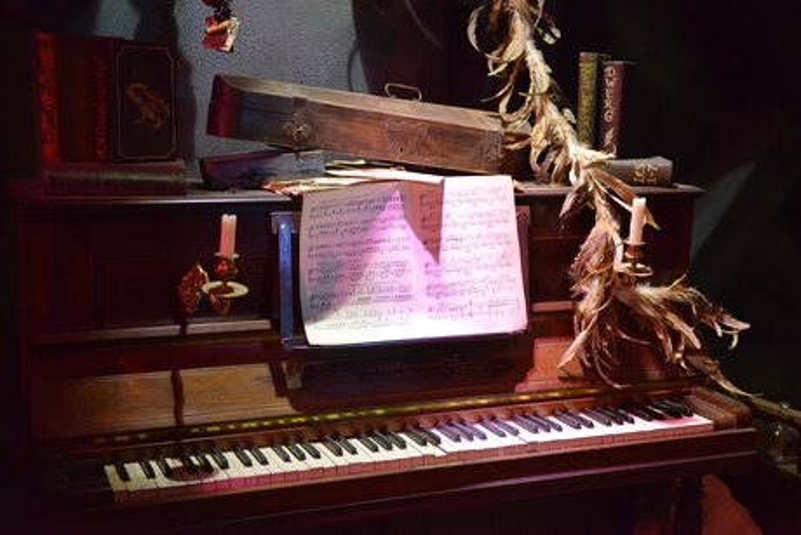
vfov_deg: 28.1
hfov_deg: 41.1
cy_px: 268
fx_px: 1068
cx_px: 400
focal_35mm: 48
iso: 6400
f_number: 2.8
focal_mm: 48
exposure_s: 1/50
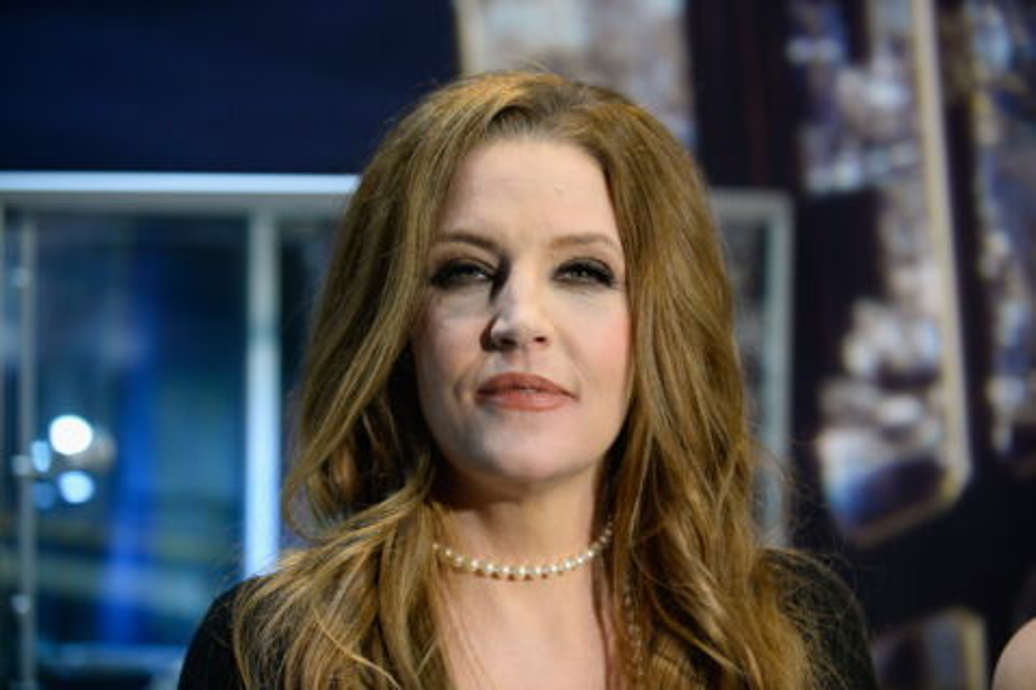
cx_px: 518
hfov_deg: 17.6
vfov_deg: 11.8
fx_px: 3337
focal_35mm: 116
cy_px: 345
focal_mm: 116
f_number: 4.5
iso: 2000
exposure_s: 1/200
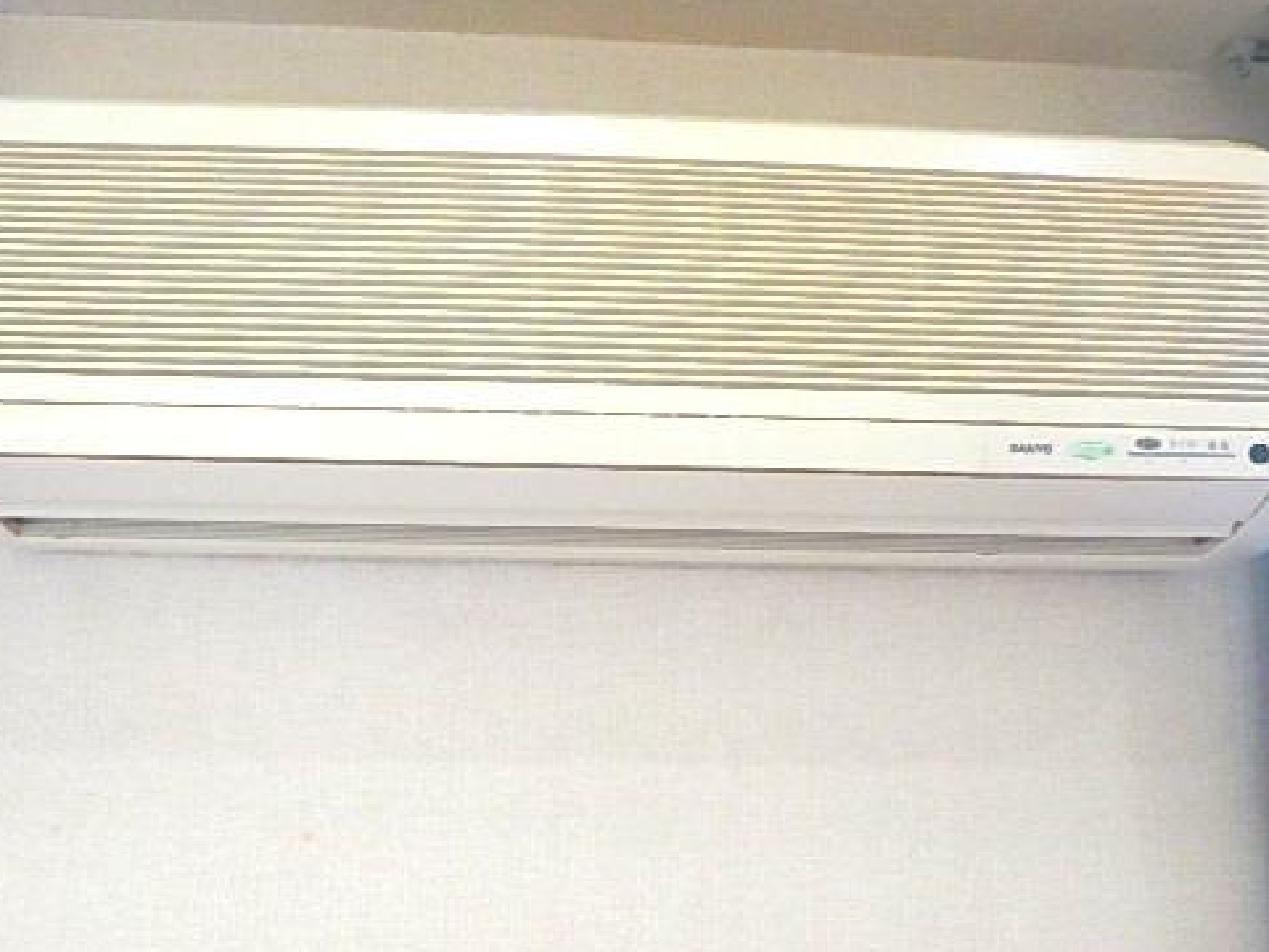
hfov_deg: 63.3
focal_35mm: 28
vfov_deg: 49.6
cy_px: 413
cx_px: 574
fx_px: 1026
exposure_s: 1/40
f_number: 3.5
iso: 200
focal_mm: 3.7
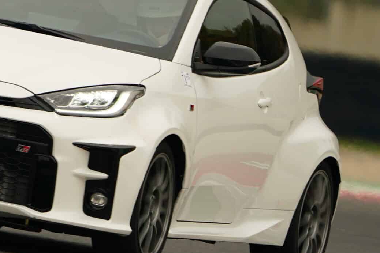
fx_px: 14988
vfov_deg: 1.0
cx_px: 67
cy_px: 66
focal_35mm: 1420
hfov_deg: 1.5
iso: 400
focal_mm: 576
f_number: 6.3
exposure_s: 1/500
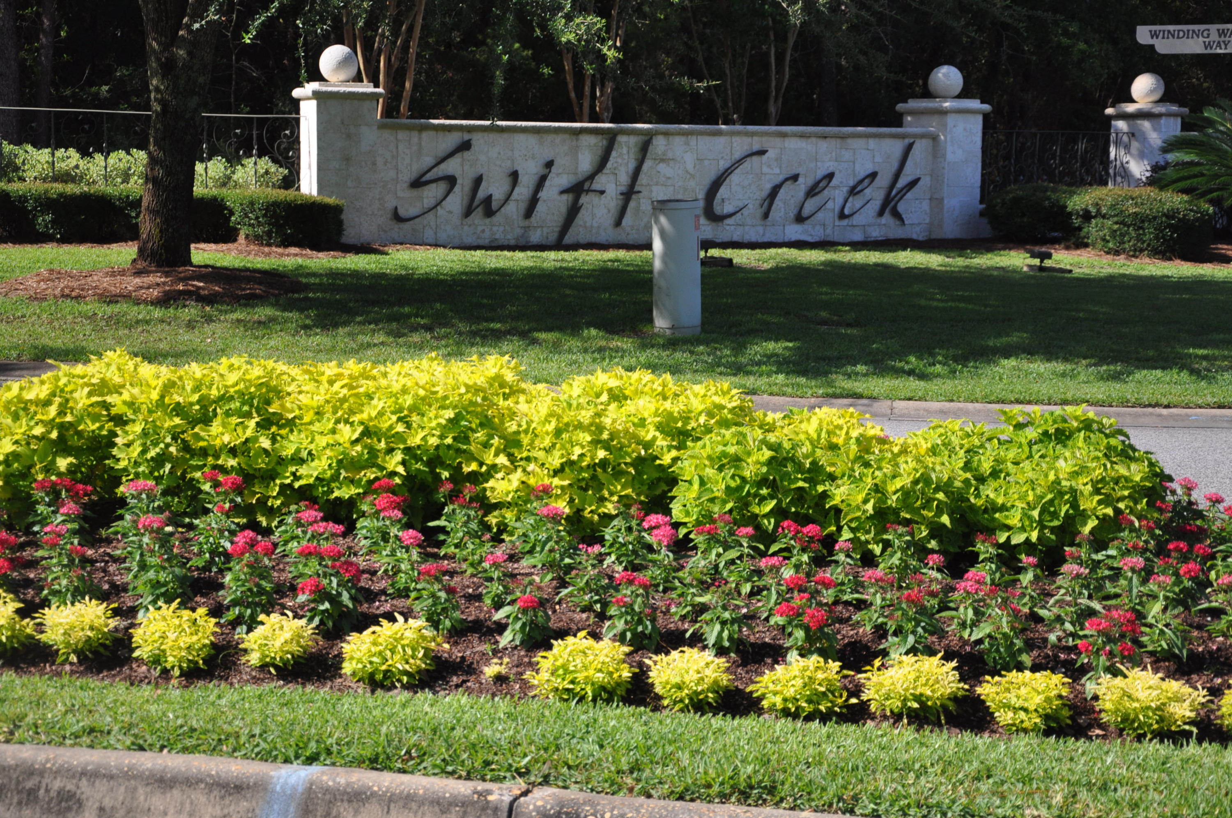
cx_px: 616
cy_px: 409
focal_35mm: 93
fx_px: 3179
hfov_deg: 21.9
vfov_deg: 14.7
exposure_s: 1/320
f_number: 5.3
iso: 400
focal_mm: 62
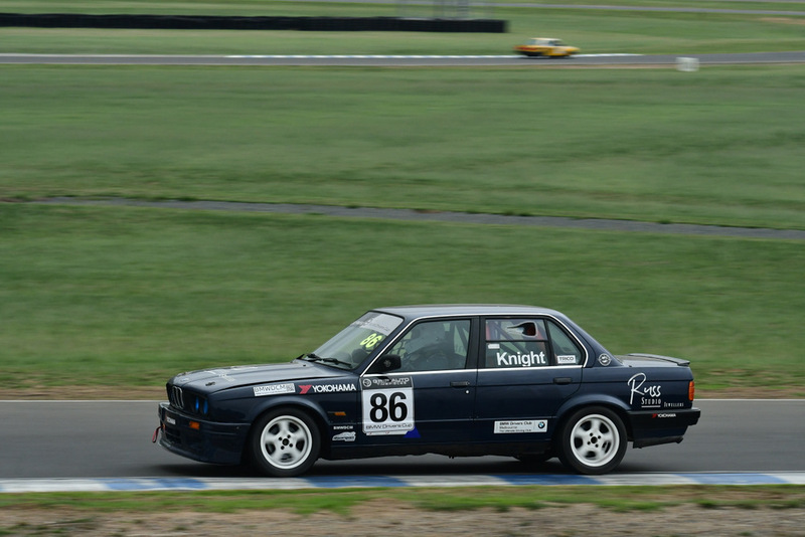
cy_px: 268
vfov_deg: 7.9
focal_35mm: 174
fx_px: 3892
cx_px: 402
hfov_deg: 11.8
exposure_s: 1/250
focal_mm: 116
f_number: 11
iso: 1250
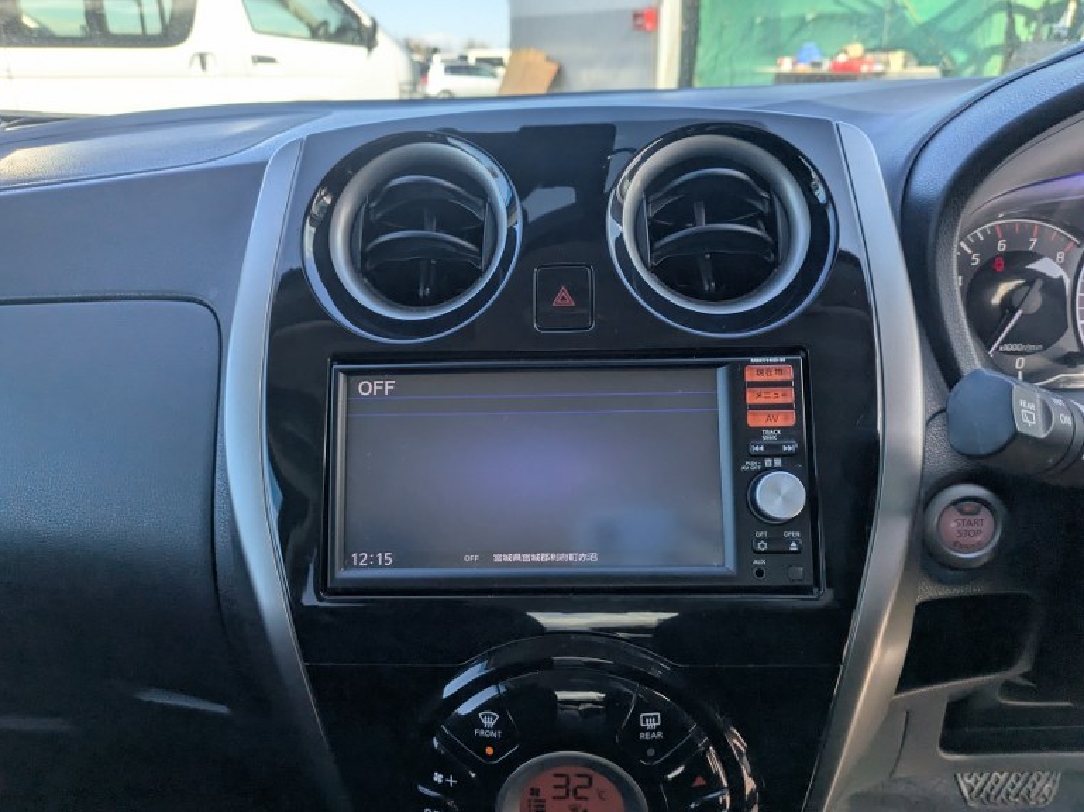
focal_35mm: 26
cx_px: 543
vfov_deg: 53.0
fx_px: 814
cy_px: 400
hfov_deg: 67.3
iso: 47
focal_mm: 5.43
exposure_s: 1/764
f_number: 1.89
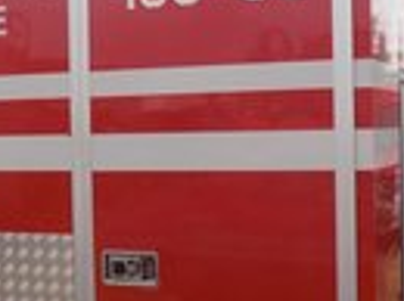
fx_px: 827
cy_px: 155
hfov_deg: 27.2
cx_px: 283
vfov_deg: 20.7
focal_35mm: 71
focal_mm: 4
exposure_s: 1/500
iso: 80
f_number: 3.1
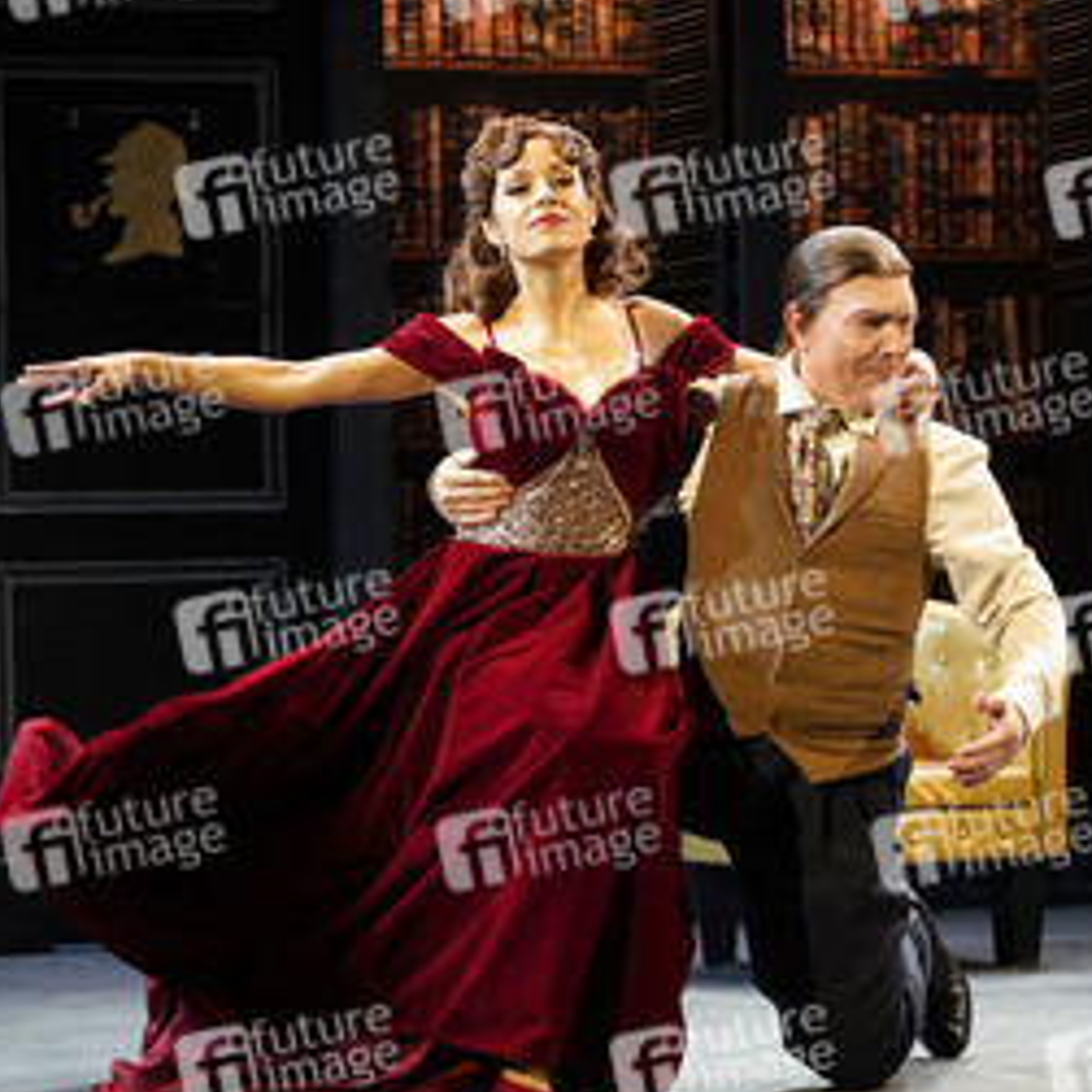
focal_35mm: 119
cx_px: 607
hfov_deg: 14.6
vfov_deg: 14.7
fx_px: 4247
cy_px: 513
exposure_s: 1/160
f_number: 4.5
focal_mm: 78
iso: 1600
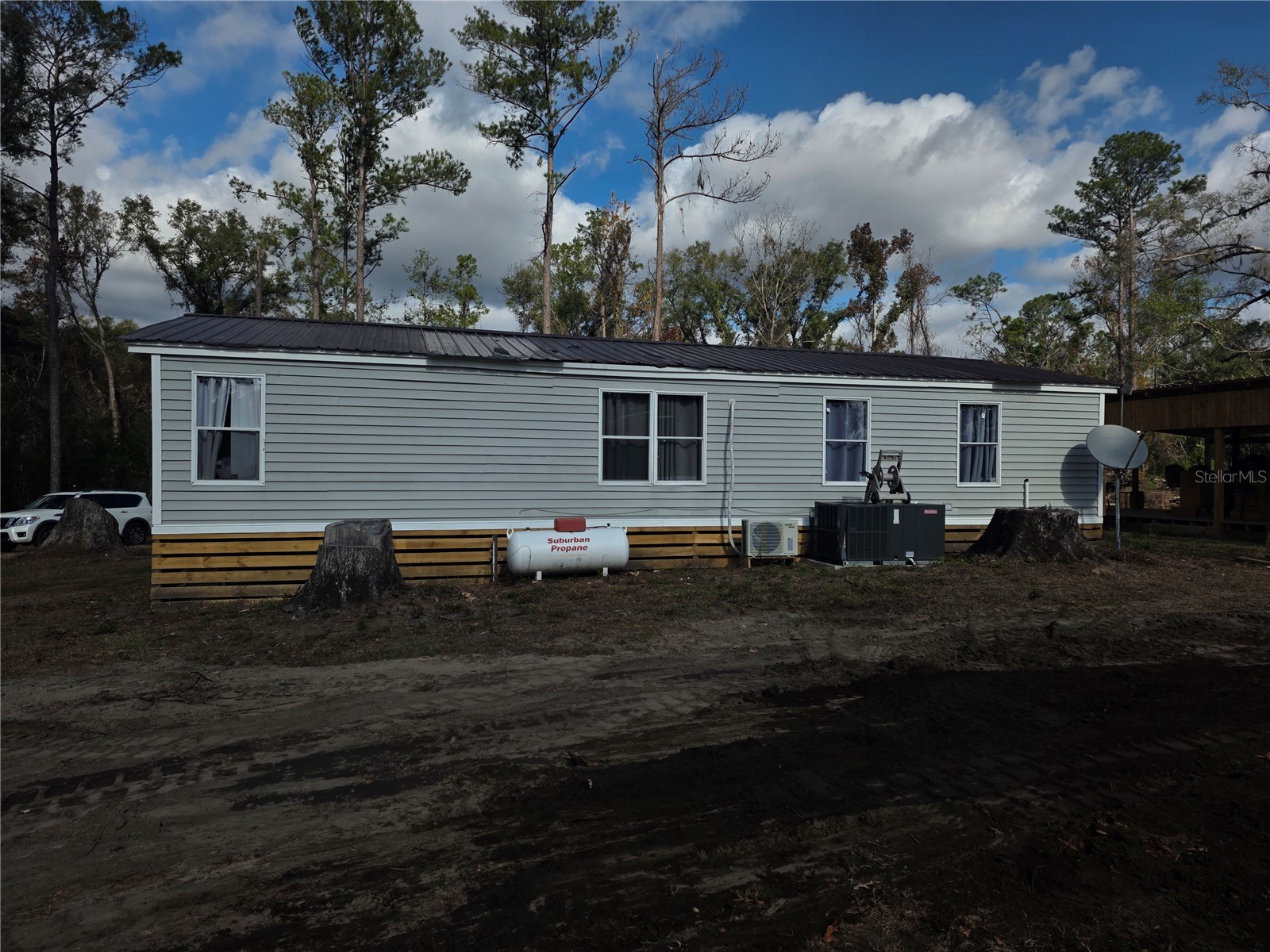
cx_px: 635
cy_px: 476
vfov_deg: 58.9
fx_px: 844
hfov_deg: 73.9
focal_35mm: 23
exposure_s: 1/7944
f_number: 1.7
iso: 32
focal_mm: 6.25
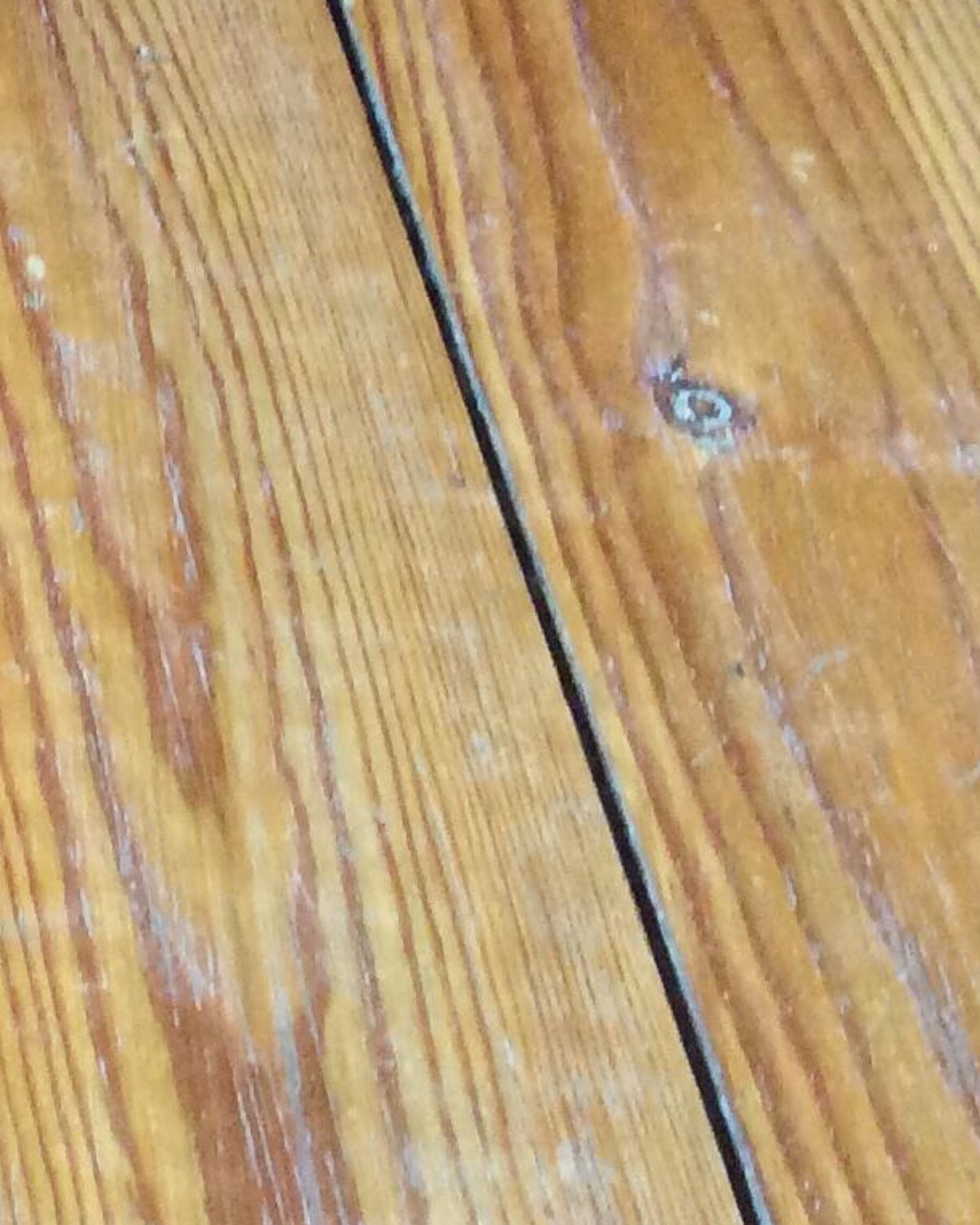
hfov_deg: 13.1
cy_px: -11
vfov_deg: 17.7
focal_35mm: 106
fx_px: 3845
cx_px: -797
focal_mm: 3.3
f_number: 2.4
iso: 160
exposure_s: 1/25
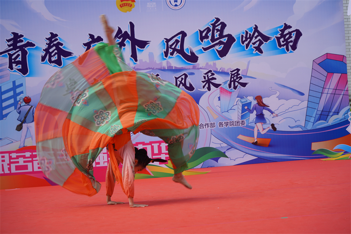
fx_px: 750
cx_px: 176
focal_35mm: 77
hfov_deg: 26.3
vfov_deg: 17.7
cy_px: 117
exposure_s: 1/250
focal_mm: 77
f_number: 4.5
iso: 100
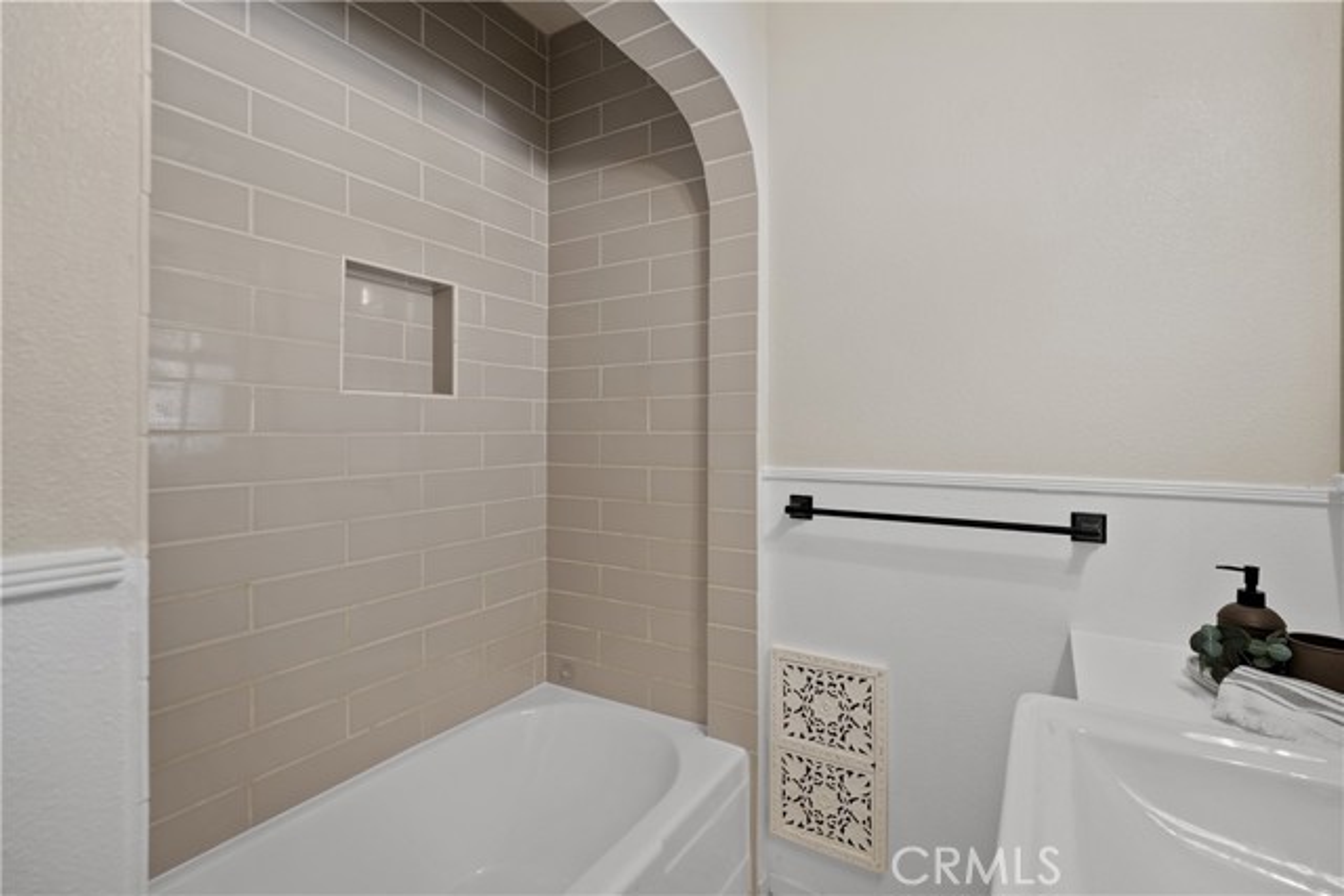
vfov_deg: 73.8
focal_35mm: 16
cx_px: 672
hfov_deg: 96.7
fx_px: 597
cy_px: 448
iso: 640
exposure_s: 1/15
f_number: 4
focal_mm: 16
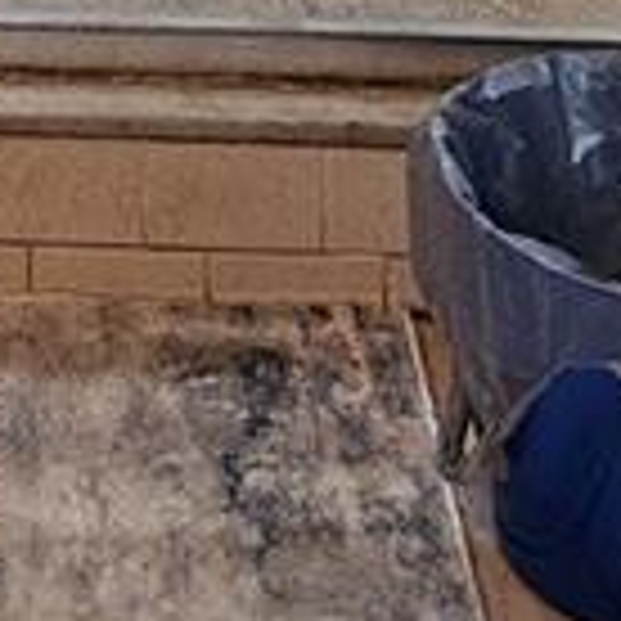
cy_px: -1386
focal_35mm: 177
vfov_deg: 8.1
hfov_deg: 9.6
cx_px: -346
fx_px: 3592
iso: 125
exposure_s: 1/60
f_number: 1.8
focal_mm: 5.4
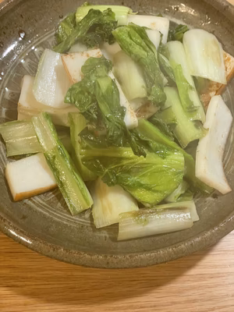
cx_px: 117
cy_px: 156
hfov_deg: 28.0
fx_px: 469
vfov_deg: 36.8
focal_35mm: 52
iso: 320
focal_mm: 6
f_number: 2
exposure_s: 1/50
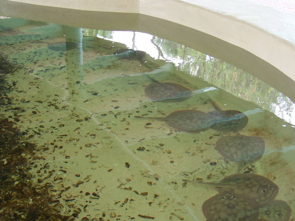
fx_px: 528
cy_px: 131
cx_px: 171
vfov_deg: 23.6
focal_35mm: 62
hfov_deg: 31.1
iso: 64
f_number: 2.8
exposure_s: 1/30
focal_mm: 6.75
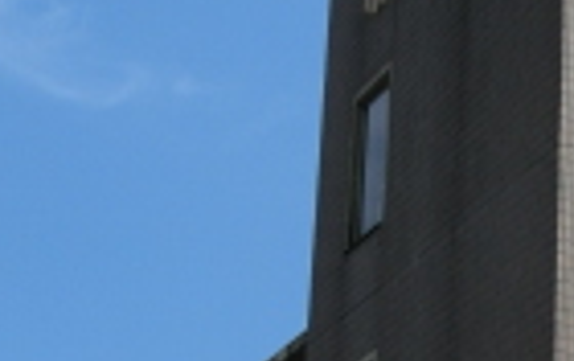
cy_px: 496
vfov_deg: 10.6
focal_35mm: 121
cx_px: 656
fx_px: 1896
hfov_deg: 16.6
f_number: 8
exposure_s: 1/320
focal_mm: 4.4
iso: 80
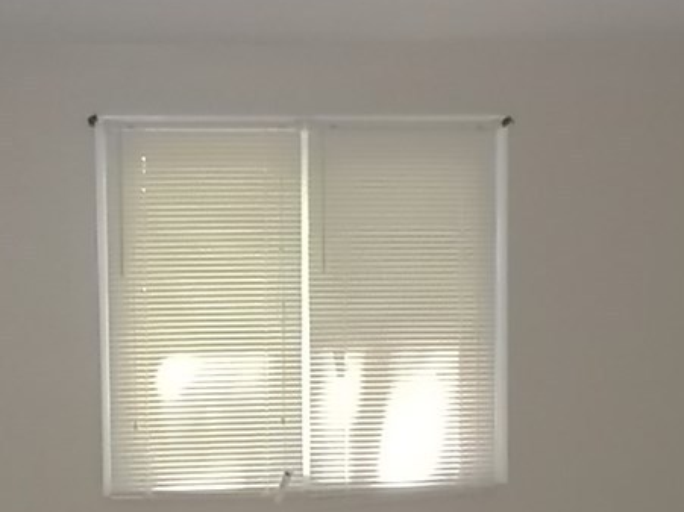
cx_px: 352
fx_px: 1482
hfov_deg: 26.0
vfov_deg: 19.5
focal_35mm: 75
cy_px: 380
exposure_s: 1/30
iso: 320
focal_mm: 5.9
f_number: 3.3
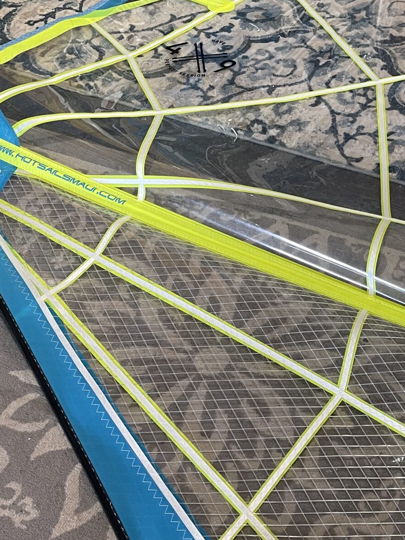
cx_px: 370
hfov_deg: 26.1
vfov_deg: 35.5
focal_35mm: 54
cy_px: 270
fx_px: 842
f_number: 1.6
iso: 160
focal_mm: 5.1
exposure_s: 1/60
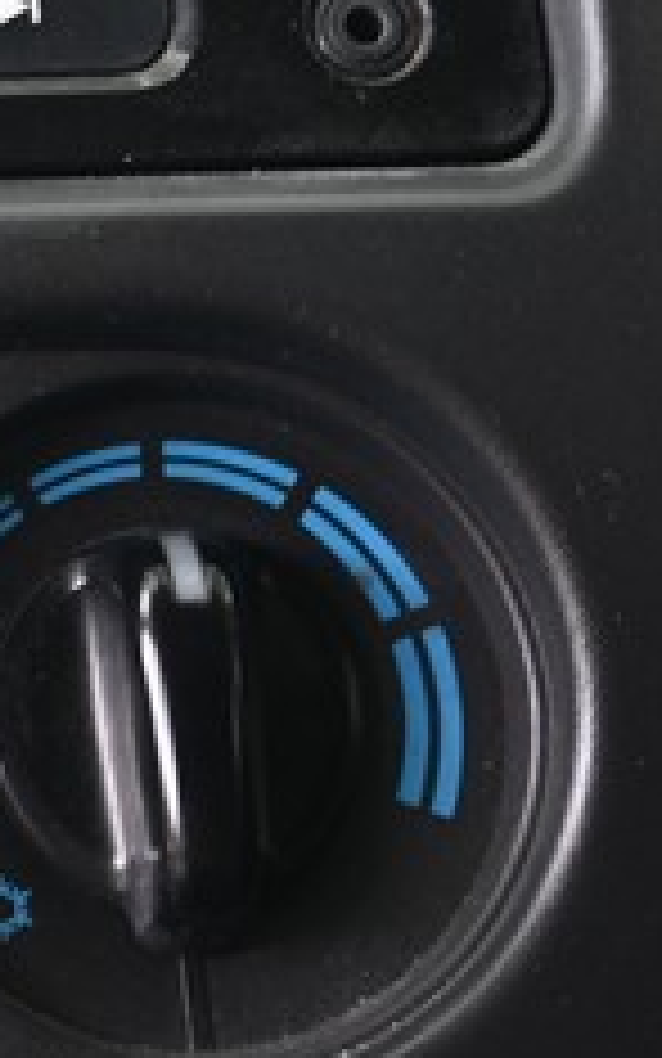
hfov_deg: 8.7
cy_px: 212
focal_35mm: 143
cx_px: -590
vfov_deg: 14.5
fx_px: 4125
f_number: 6.7
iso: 100
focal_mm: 30
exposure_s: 1/15
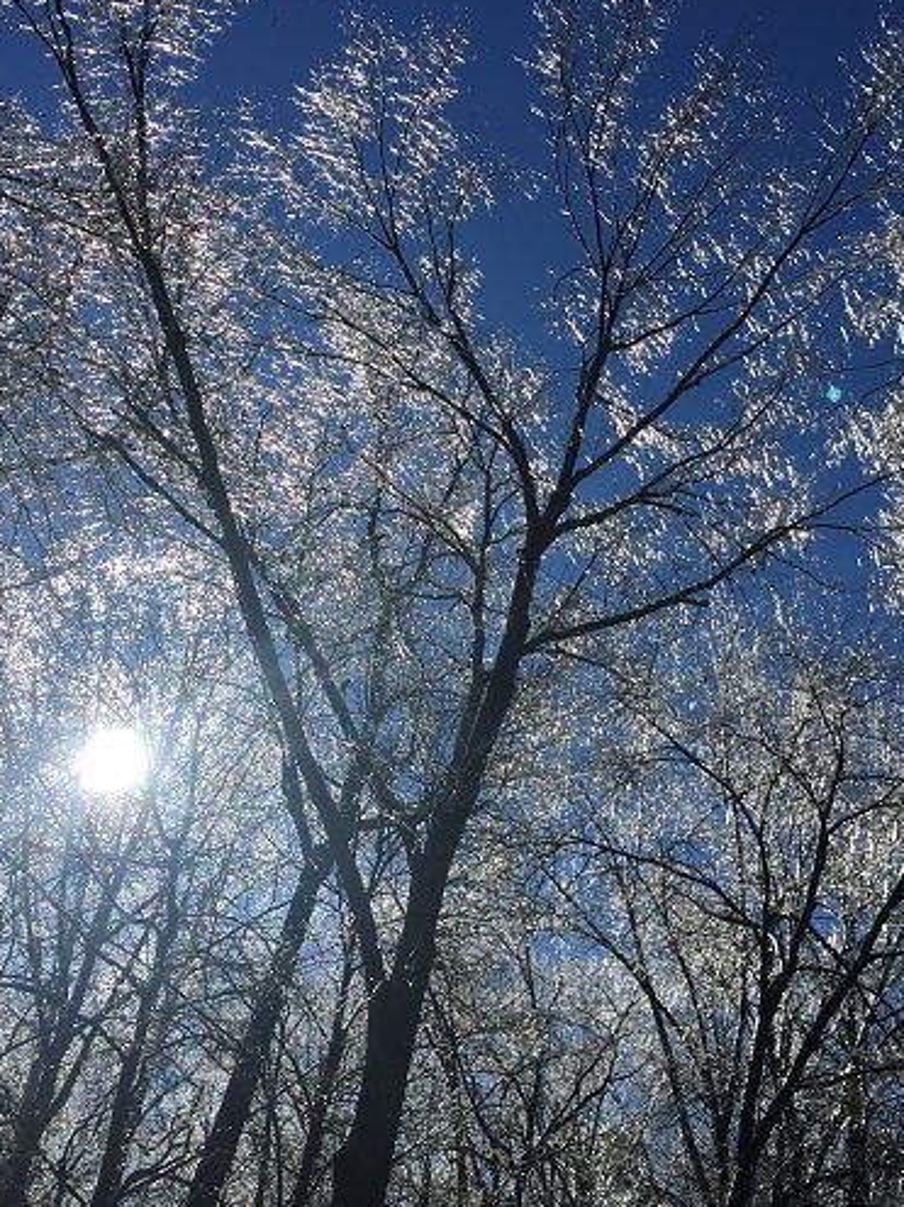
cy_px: 569
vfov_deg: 45.8
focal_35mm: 41
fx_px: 1428
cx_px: 480
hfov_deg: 35.1
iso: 32
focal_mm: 4.15
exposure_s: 1/4950
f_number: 2.2
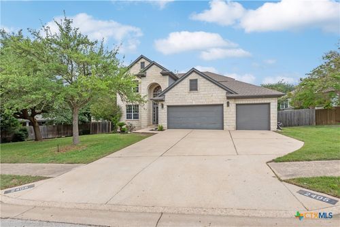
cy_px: 114
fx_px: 170
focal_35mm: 18
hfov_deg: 90.0
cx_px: 170
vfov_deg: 67.5
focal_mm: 18
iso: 400
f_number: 8
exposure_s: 1/160
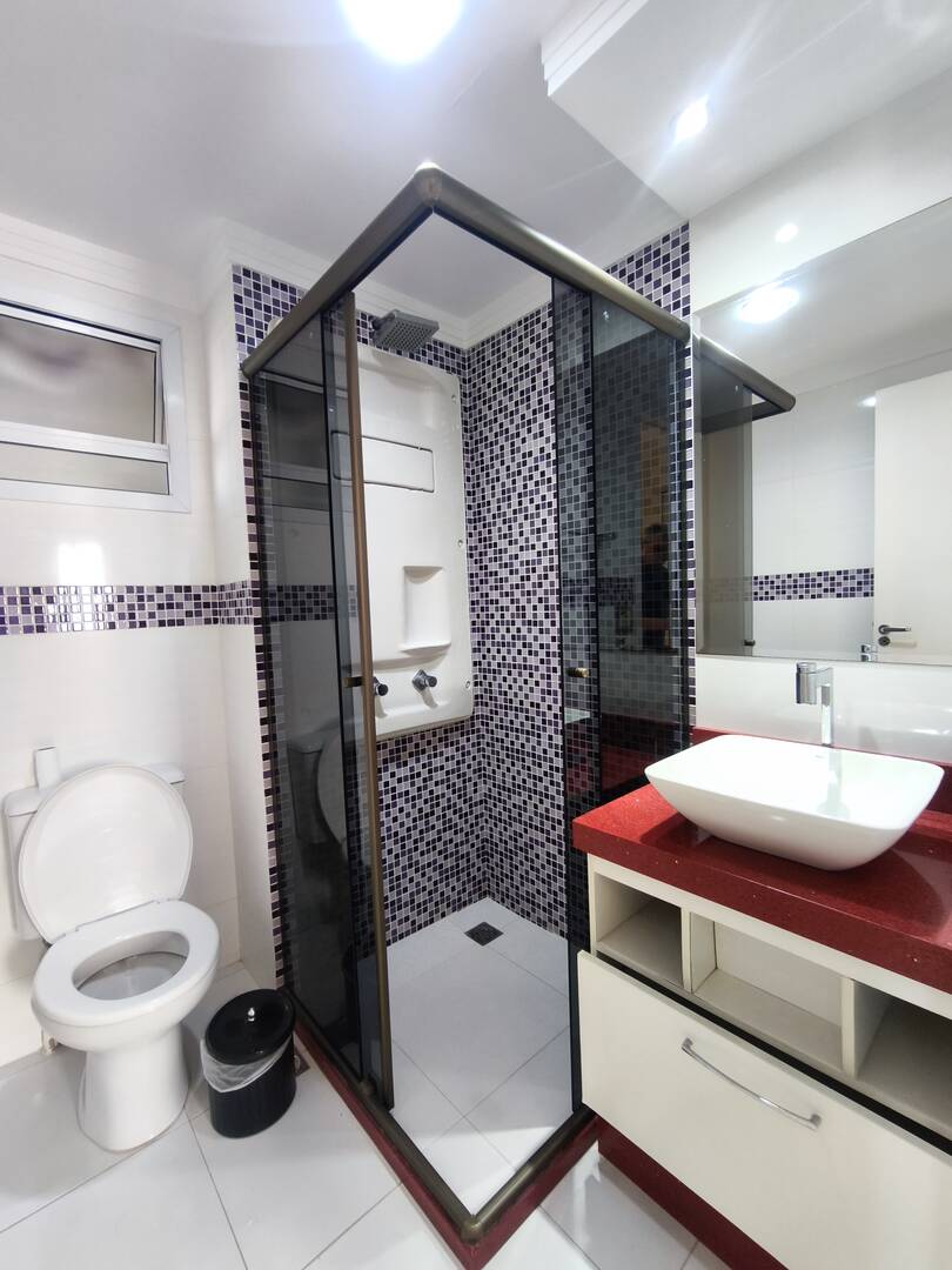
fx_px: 550
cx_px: 476
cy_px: 635
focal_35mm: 15
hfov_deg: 81.7
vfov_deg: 98.2
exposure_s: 1/30
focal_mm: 1.91
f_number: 2.2
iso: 160
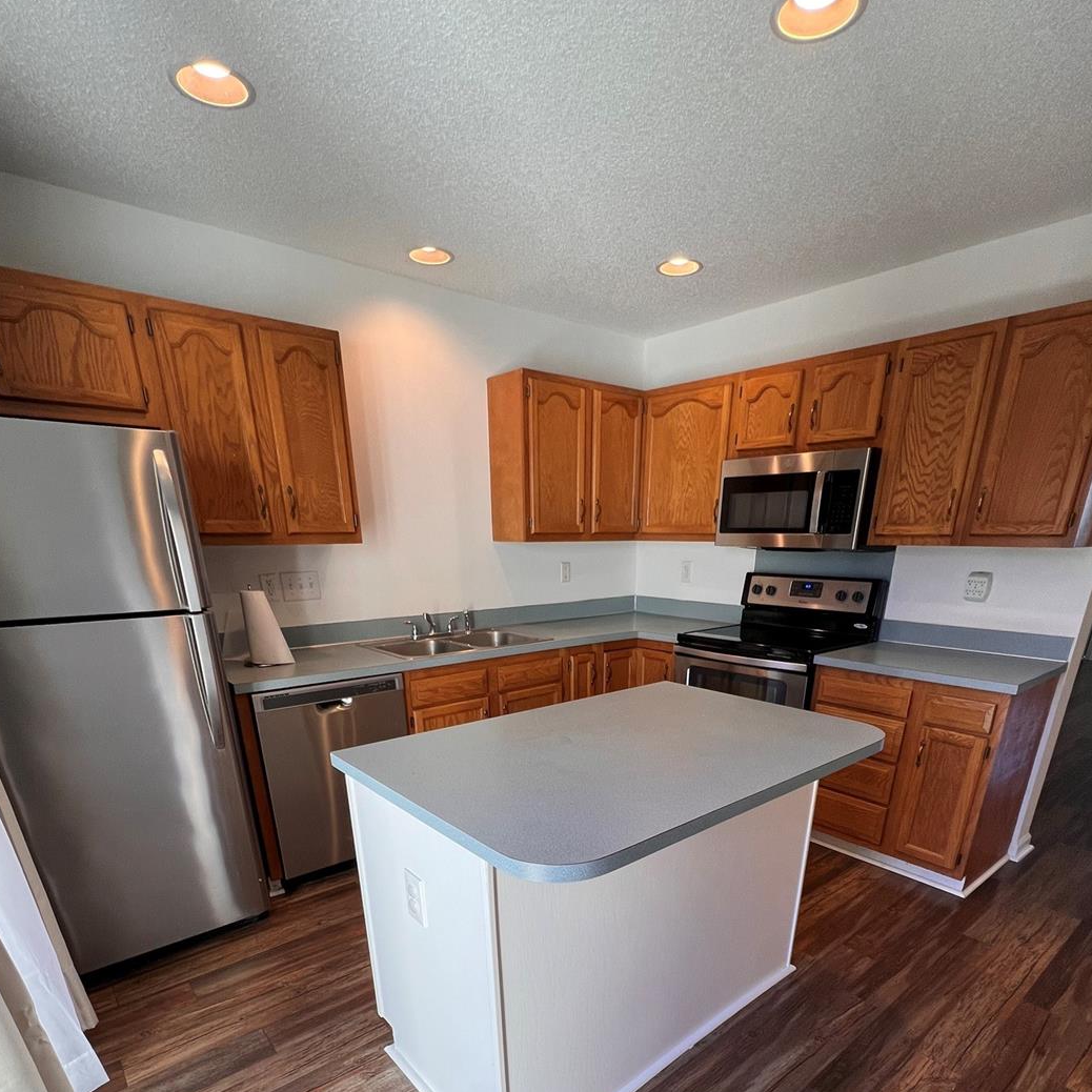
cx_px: 562
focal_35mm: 17
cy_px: 801
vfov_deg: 78.5
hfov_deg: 83.9
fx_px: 607
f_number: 1.8
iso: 100
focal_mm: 1.57
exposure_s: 1/120
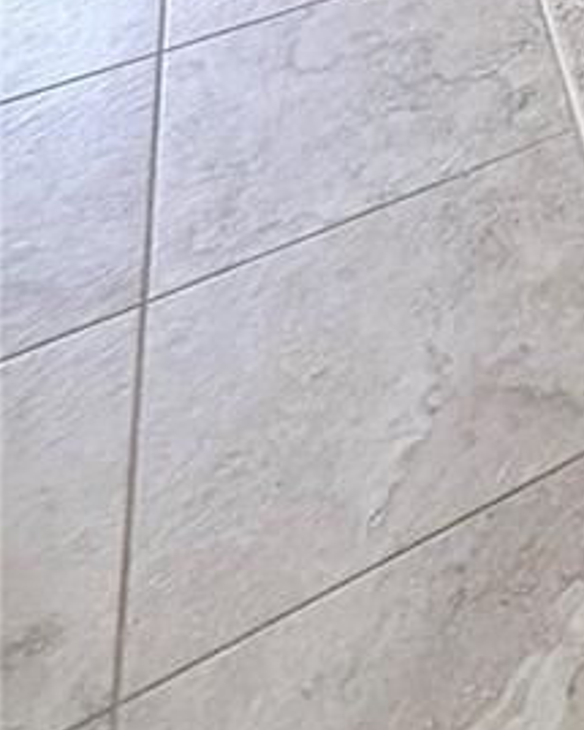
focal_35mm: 61
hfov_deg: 17.0
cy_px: -537
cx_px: 1220
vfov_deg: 21.7
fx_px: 1319
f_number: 2.2
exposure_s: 1/60
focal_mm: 2.22
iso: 400
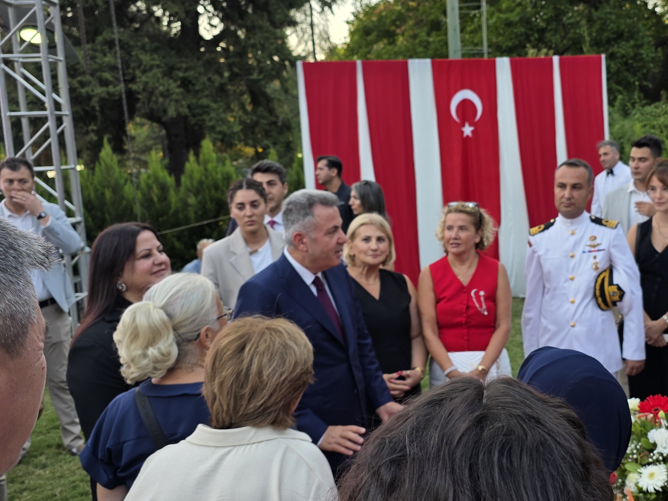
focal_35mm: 40
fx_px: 772
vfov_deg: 35.9
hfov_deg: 45.6
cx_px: 476
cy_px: 237
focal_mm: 6.3
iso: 40
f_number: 1.7
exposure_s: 1/100
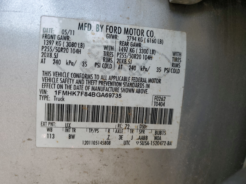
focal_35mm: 26
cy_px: 92
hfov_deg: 67.3
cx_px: 123
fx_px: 185
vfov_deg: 53.1
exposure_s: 1/909
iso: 50
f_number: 1.5
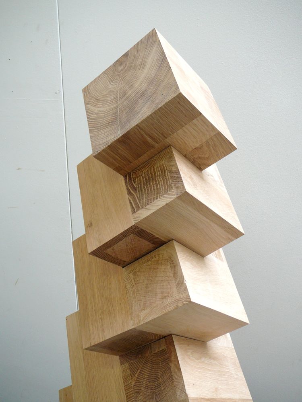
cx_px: 151
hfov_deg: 40.7
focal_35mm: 35
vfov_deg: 52.6
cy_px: 201
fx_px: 407
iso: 80
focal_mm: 5.2
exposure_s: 1/40
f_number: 2.8
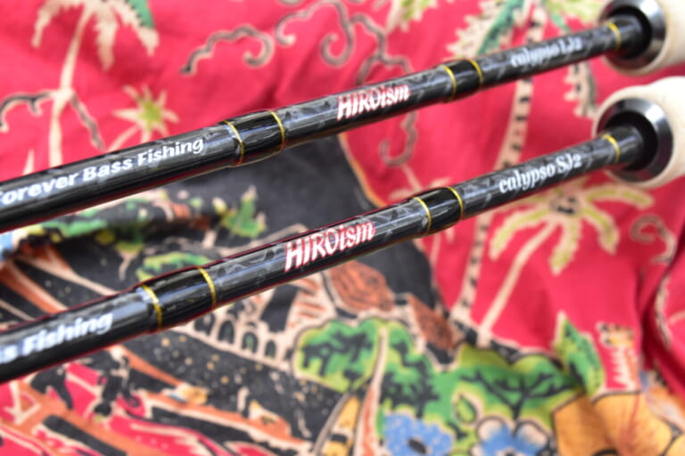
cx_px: 342
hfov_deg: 43.6
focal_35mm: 45
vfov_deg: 29.9
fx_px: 856
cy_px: 228
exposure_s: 1/250
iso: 1600
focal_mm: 30
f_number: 9
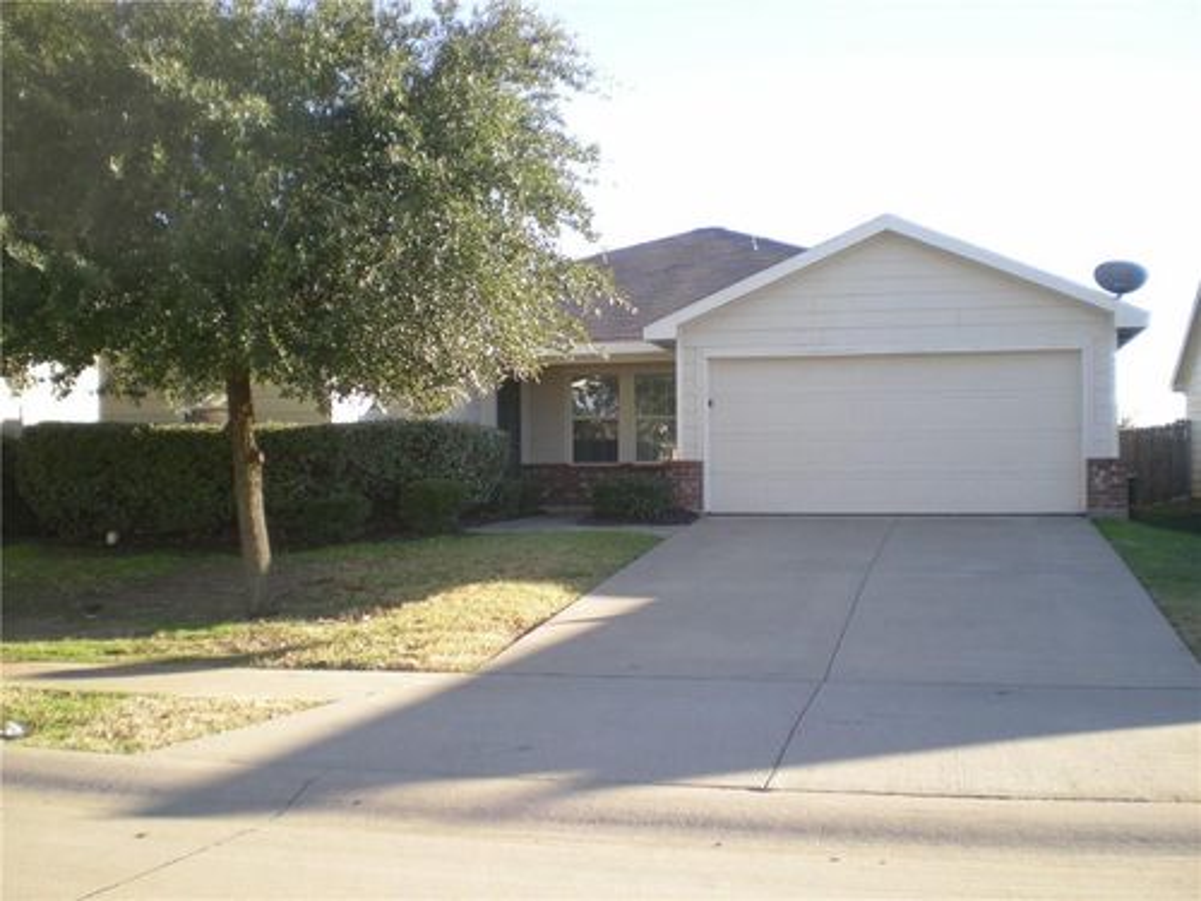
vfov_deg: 37.7
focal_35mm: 38
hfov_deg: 49.0
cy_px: 450
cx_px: 600
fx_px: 1318
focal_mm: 6.3
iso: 77
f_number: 3.1
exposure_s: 1/227
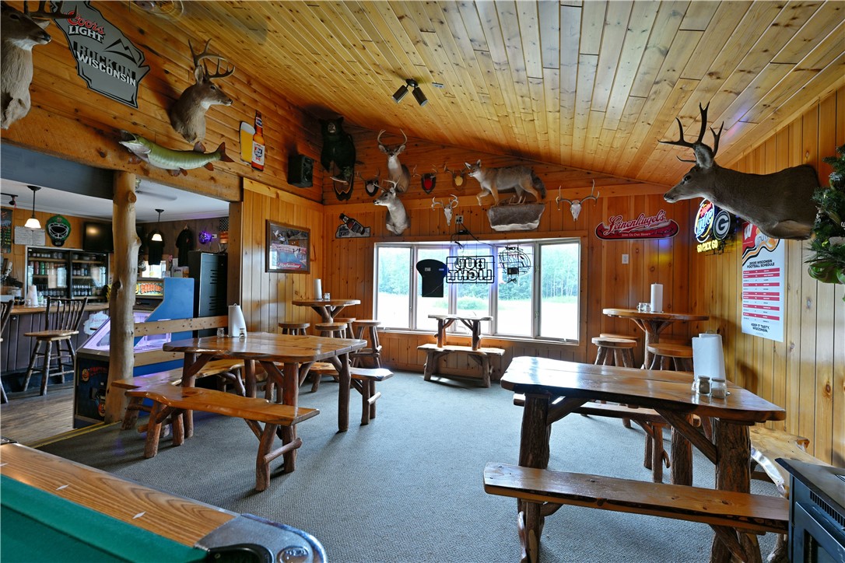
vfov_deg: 73.7
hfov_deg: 96.7
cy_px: 282
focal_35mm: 16
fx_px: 376
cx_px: 422
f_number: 5.6
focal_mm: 16
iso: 250
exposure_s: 1/40
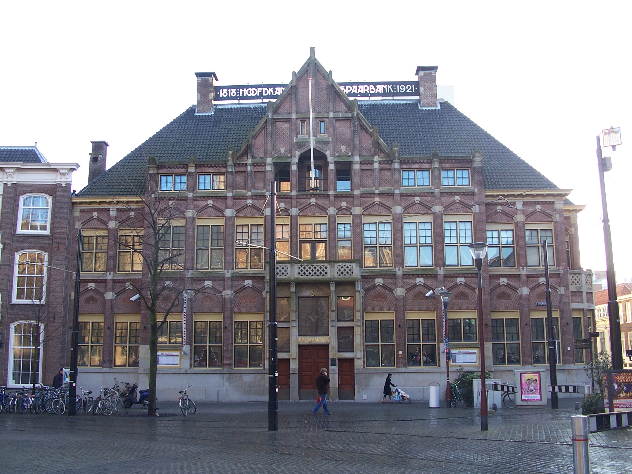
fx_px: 639
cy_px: 237
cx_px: 316
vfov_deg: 40.7
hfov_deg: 52.6
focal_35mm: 35
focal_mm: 6
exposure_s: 1/125
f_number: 2.8
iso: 80
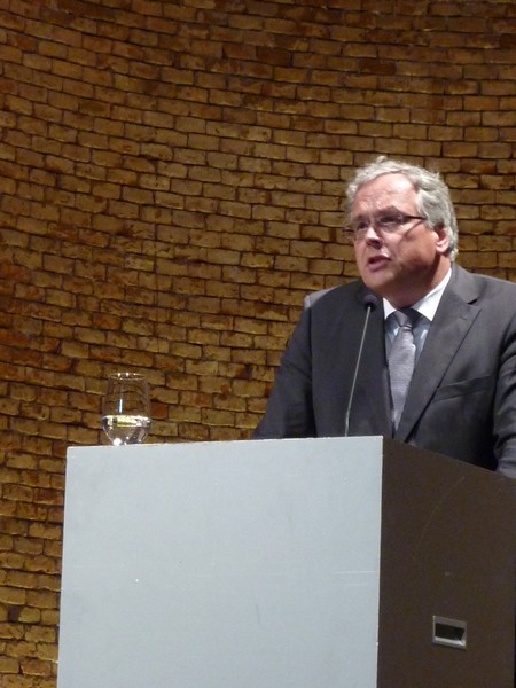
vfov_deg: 12.3
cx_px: 258
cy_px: 344
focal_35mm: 161
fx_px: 3200
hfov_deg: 9.2
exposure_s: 1/13
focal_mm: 14.7
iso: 400
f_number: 4.3
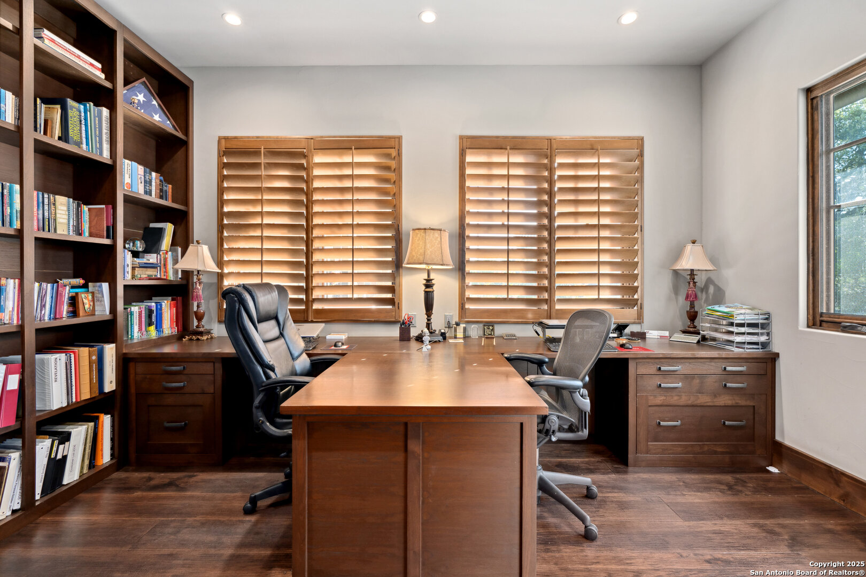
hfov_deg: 96.7
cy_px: 288
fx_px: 385
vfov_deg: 73.7
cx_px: 433
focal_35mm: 16
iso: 320
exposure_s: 1/10
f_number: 7.1
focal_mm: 16
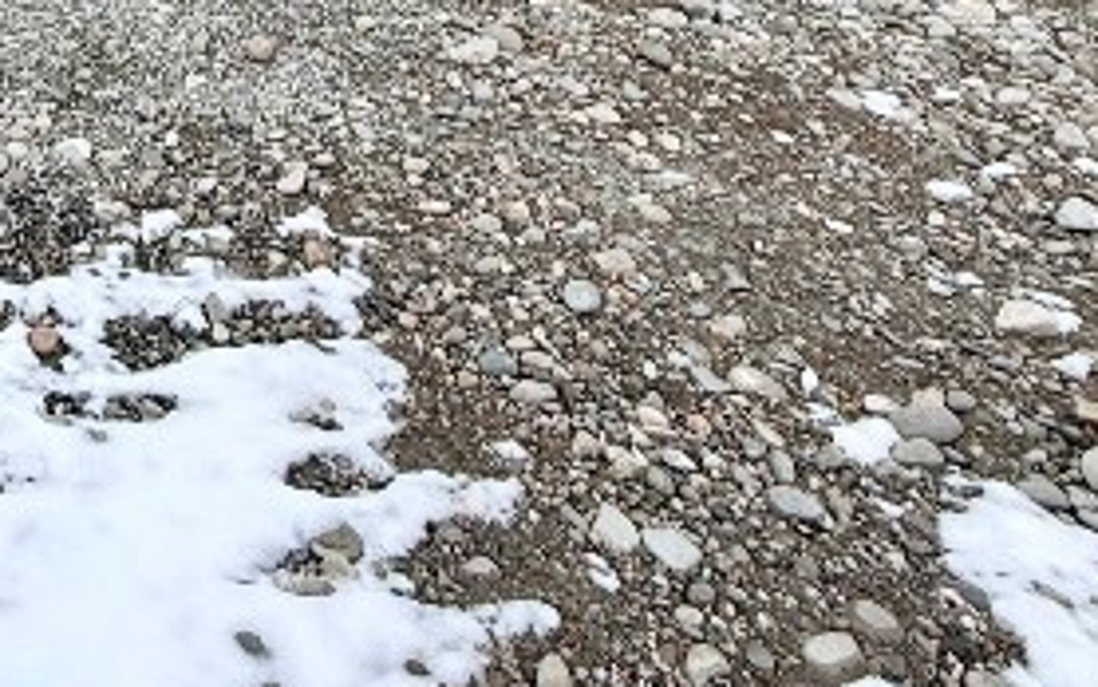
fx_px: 1227
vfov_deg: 17.6
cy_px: -782
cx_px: -20
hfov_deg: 41.4
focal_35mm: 41
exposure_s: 1/164
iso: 50
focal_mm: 2.22
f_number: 2.2
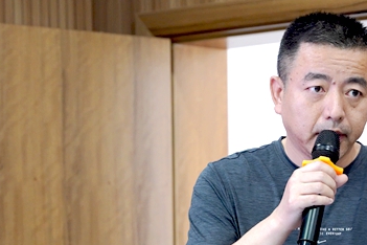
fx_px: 1431
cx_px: 331
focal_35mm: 140
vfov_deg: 9.7
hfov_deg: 14.5
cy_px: 214
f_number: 2.8
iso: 1000
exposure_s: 1/80
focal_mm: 61.6
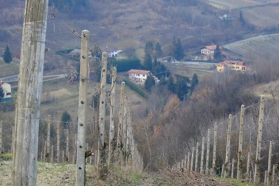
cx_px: 140
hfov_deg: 27.0
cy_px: 93
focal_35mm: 75
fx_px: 581
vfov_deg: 18.2
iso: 320
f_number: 22
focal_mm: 50
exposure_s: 1/9
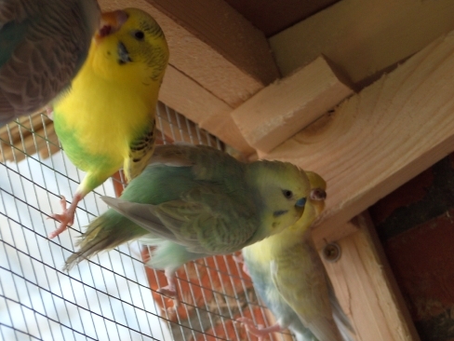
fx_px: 2387
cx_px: 182
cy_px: 176
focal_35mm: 182
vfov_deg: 8.2
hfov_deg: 10.9
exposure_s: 1/43
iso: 100
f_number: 4
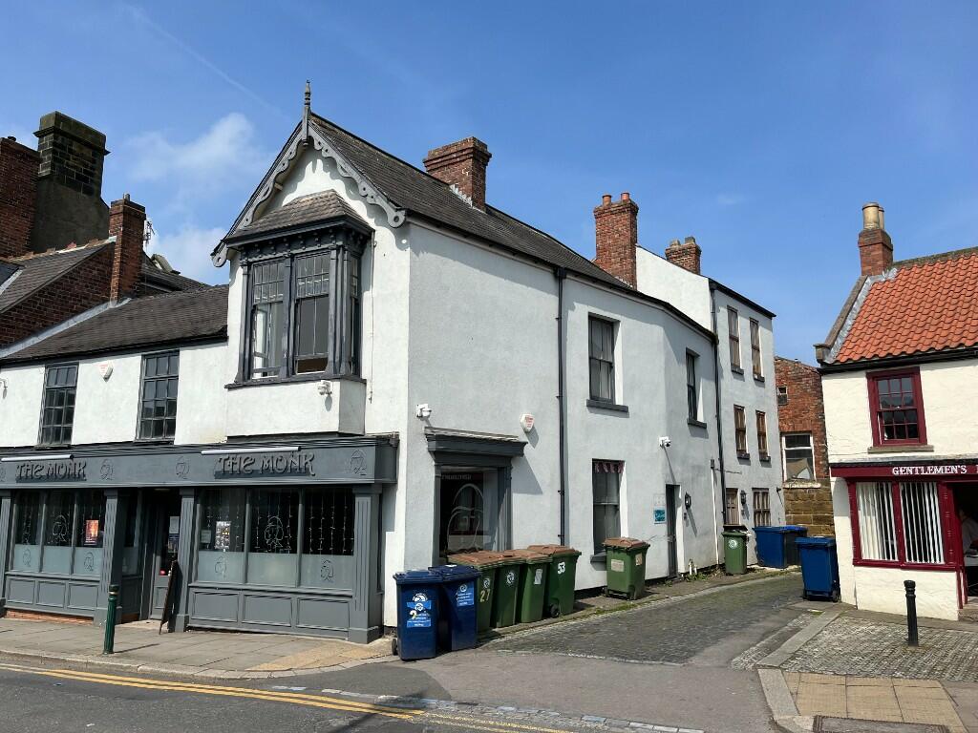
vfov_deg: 53.1
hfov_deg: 67.3
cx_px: 489
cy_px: 366
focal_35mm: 26
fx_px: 735
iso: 50
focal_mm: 5.1
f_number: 1.6
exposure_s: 1/5556
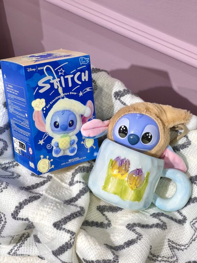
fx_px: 486
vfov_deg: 30.3
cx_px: 98
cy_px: 132
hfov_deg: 22.9
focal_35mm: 64
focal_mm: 7.5
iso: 40
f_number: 2.2
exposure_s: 1/100
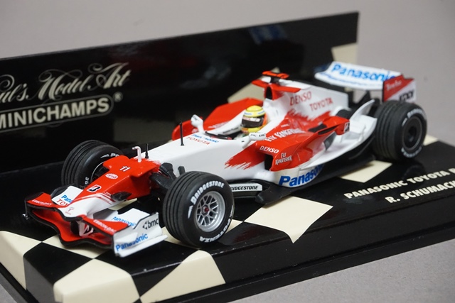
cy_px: 152
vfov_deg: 18.6
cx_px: 228
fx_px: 929
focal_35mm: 74
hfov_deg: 27.5
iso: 3200
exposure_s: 1/25
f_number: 11
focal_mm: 49
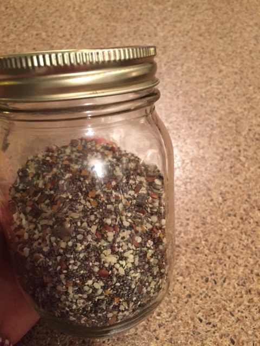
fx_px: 290
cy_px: 173
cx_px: 130
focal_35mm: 29
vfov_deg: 61.7
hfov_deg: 48.2
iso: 250
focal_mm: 4.15
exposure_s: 1/20
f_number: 2.2
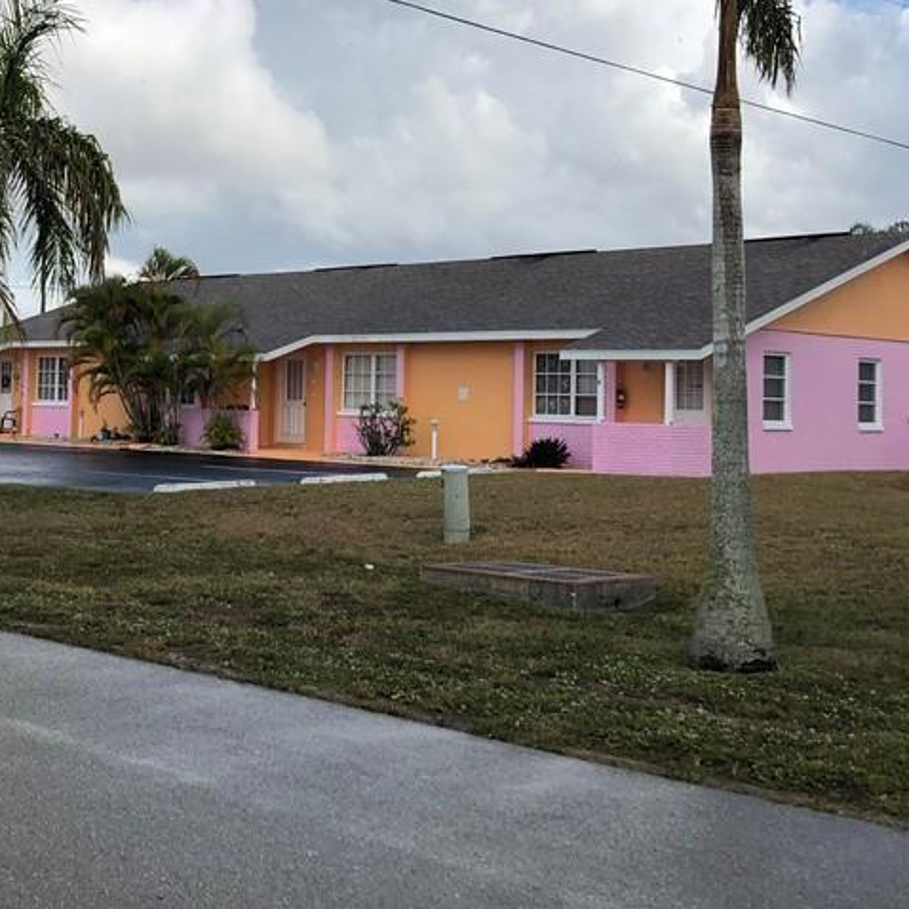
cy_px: 365
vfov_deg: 32.1
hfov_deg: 31.8
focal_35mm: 53
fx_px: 1575
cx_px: 276
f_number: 1.8
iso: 20
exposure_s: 1/2433
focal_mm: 3.99
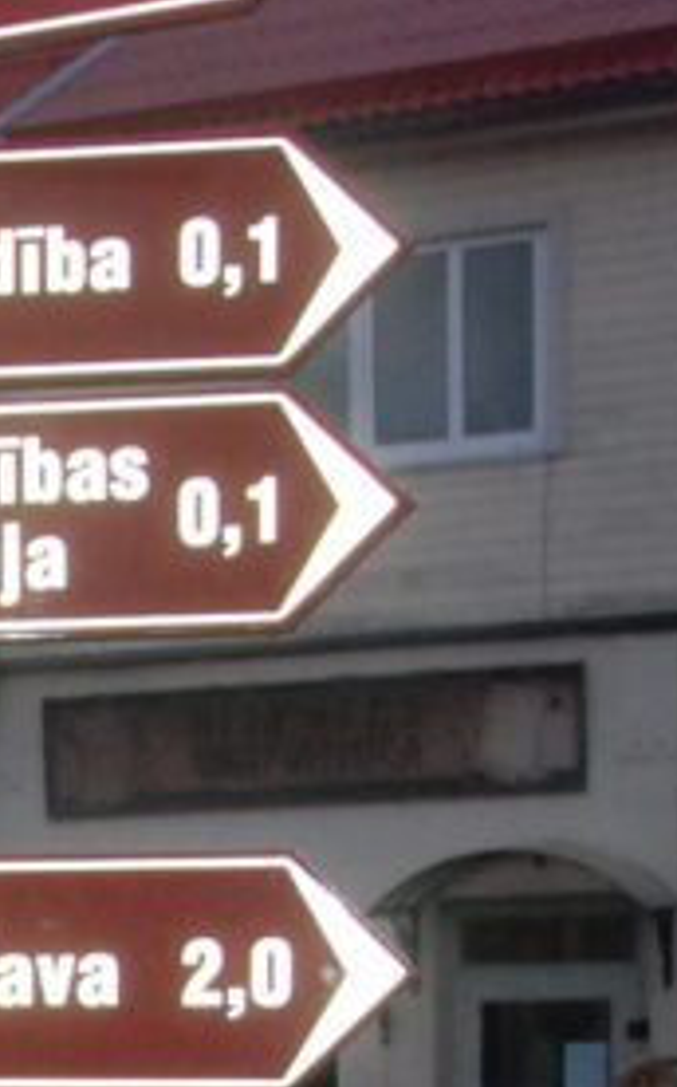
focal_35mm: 125
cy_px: 1321
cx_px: -870
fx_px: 3698
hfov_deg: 9.5
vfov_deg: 16.0
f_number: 5.6
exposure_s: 1/60
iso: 1600
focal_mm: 22
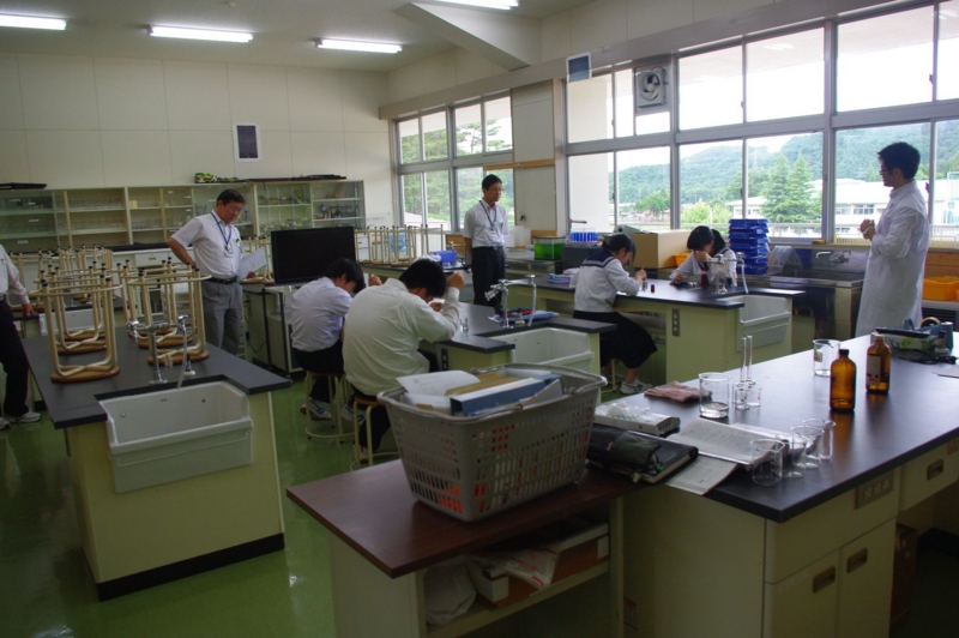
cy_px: 319
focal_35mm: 27
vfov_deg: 47.9
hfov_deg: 67.4
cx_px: 480
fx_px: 719
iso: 400
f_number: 5.6
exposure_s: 1/90
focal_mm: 18
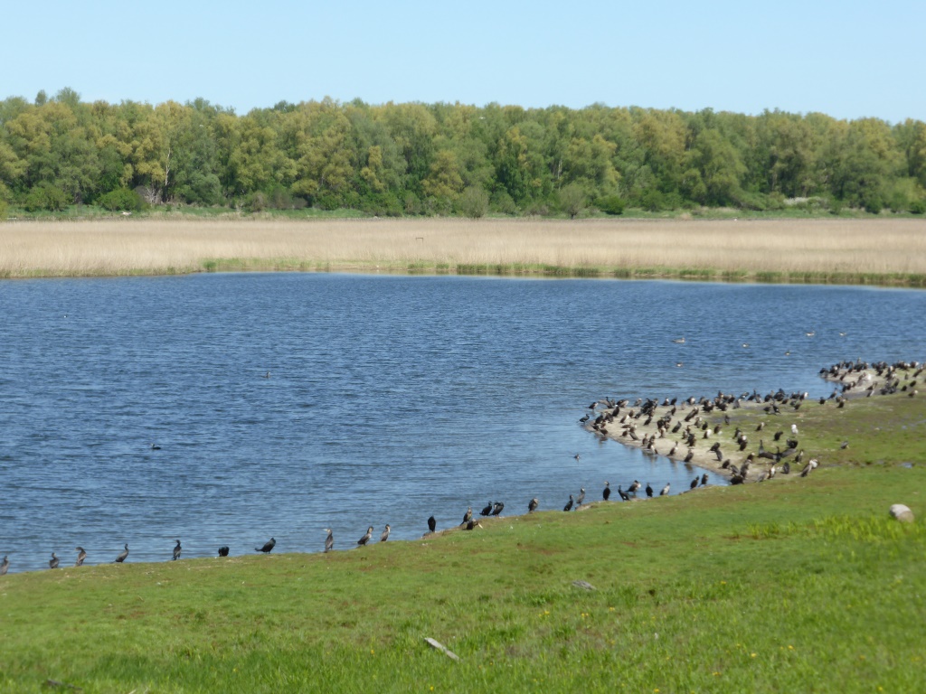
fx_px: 2782
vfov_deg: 14.2
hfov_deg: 18.9
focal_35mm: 104
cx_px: 463
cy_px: 347
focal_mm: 17.1
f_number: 5.3
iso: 100
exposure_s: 1/400
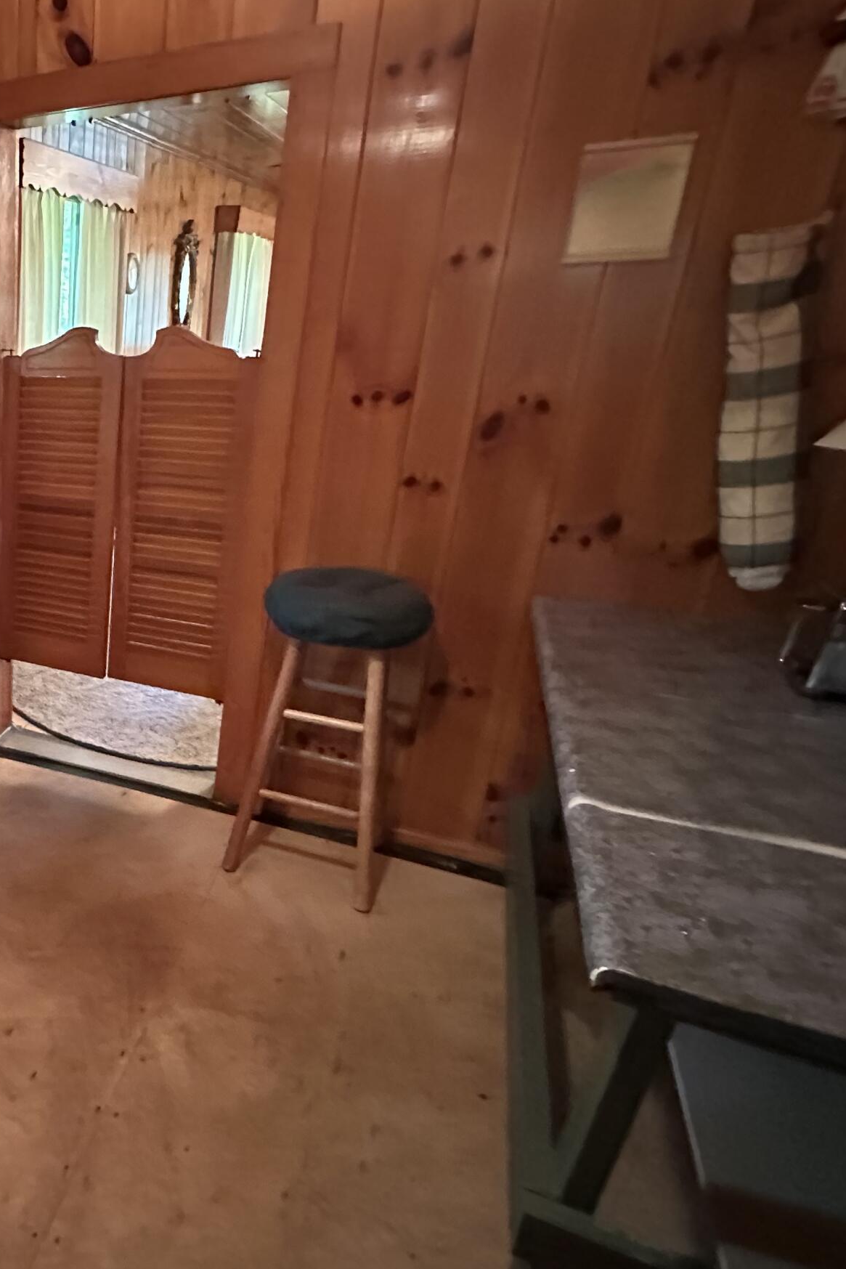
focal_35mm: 25
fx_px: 881
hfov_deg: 40.7
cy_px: 638
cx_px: -95
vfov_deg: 71.5
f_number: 2.2
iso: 1250
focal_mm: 2.22
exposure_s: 1/40
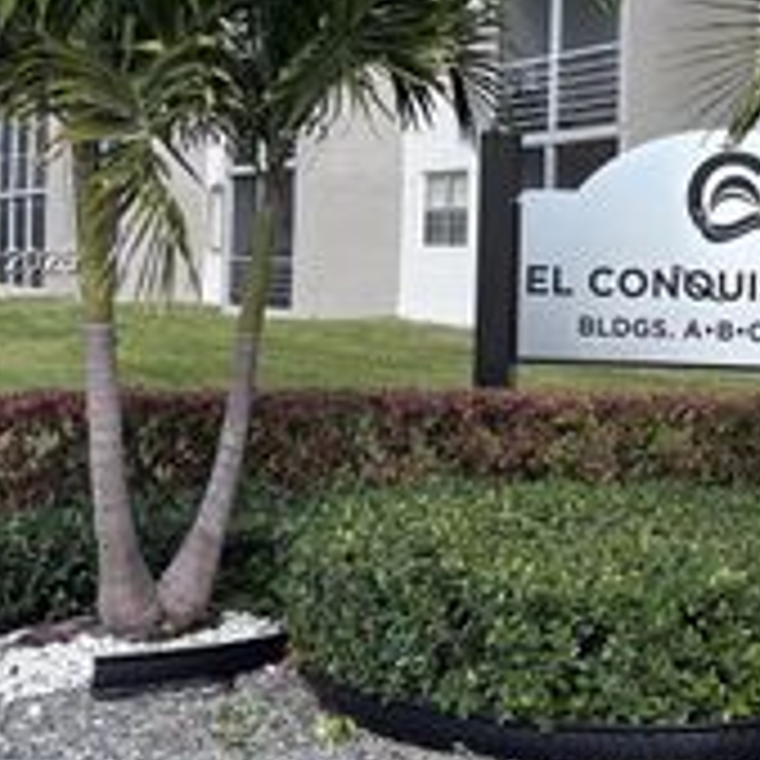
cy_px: 263
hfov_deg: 24.2
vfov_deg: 25.2
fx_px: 1689
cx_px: 764
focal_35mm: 68
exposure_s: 1/1437
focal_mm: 5.96
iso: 50
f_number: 1.6
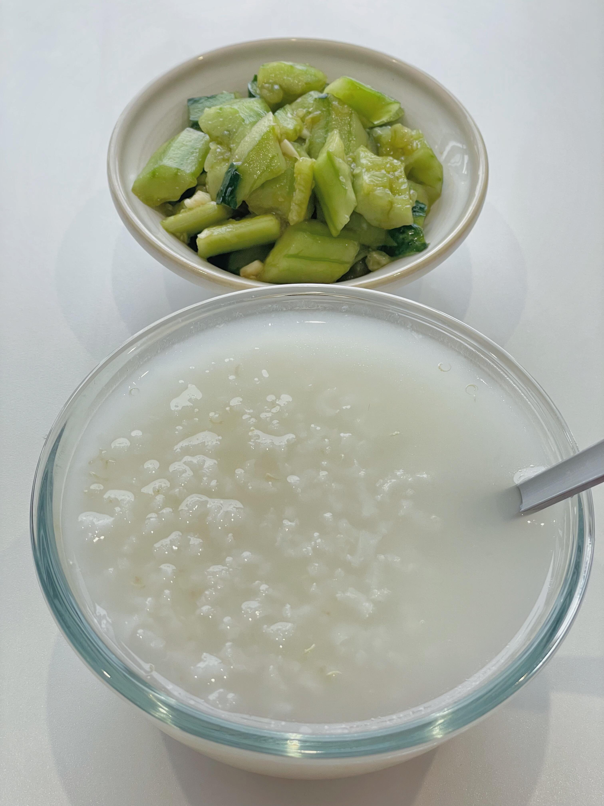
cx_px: 302
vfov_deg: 36.8
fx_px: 1210
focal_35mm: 52
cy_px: 403
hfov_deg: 28.0
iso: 100
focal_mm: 6
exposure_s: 1/99
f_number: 2
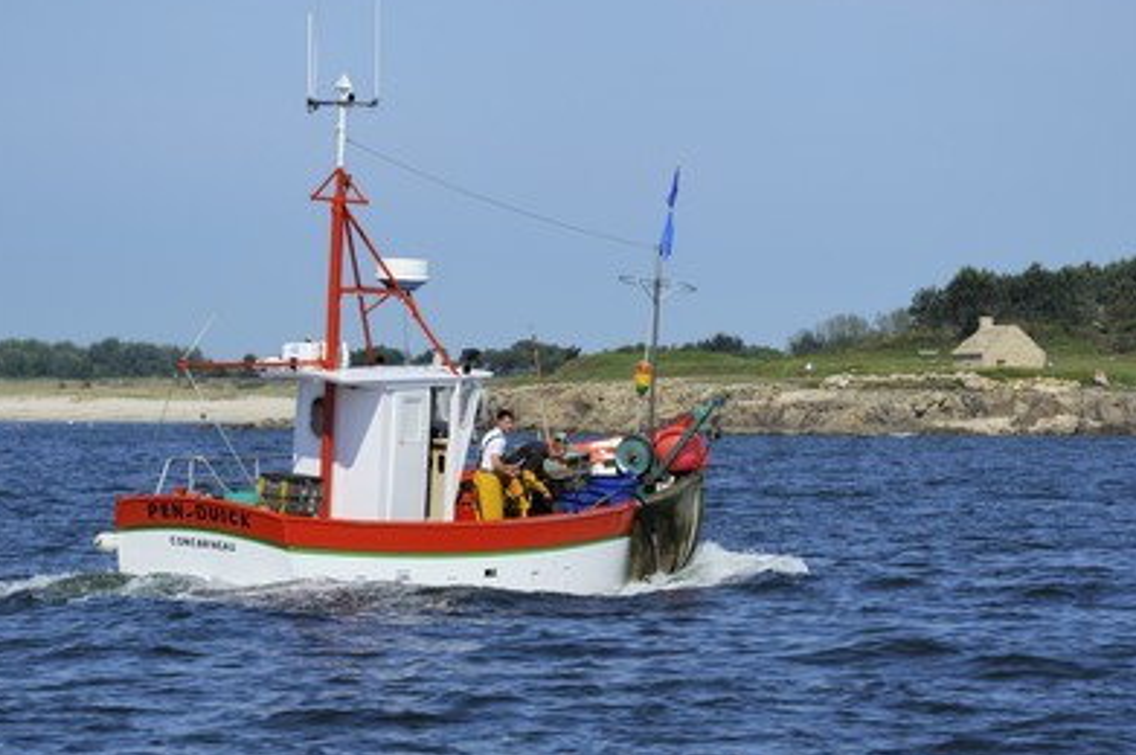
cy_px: 366
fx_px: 6779
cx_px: 590
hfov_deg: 9.6
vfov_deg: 6.4
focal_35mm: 215
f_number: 16
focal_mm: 200
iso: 400
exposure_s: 1/640
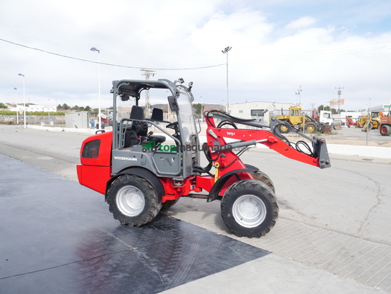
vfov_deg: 49.8
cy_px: 147
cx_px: 196
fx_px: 316
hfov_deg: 63.4
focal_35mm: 28
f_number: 8
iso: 200
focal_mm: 14
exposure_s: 1/250
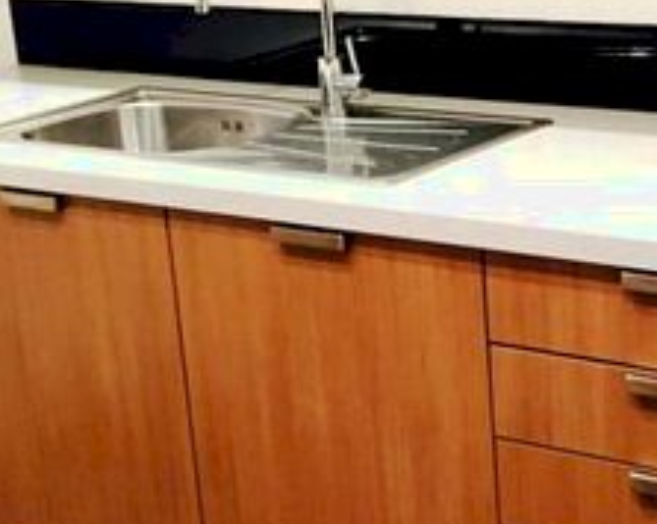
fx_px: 1729
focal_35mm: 89
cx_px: 510
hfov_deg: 21.3
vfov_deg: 17.2
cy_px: 281
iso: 250
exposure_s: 1/33
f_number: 2.2
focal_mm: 4.15
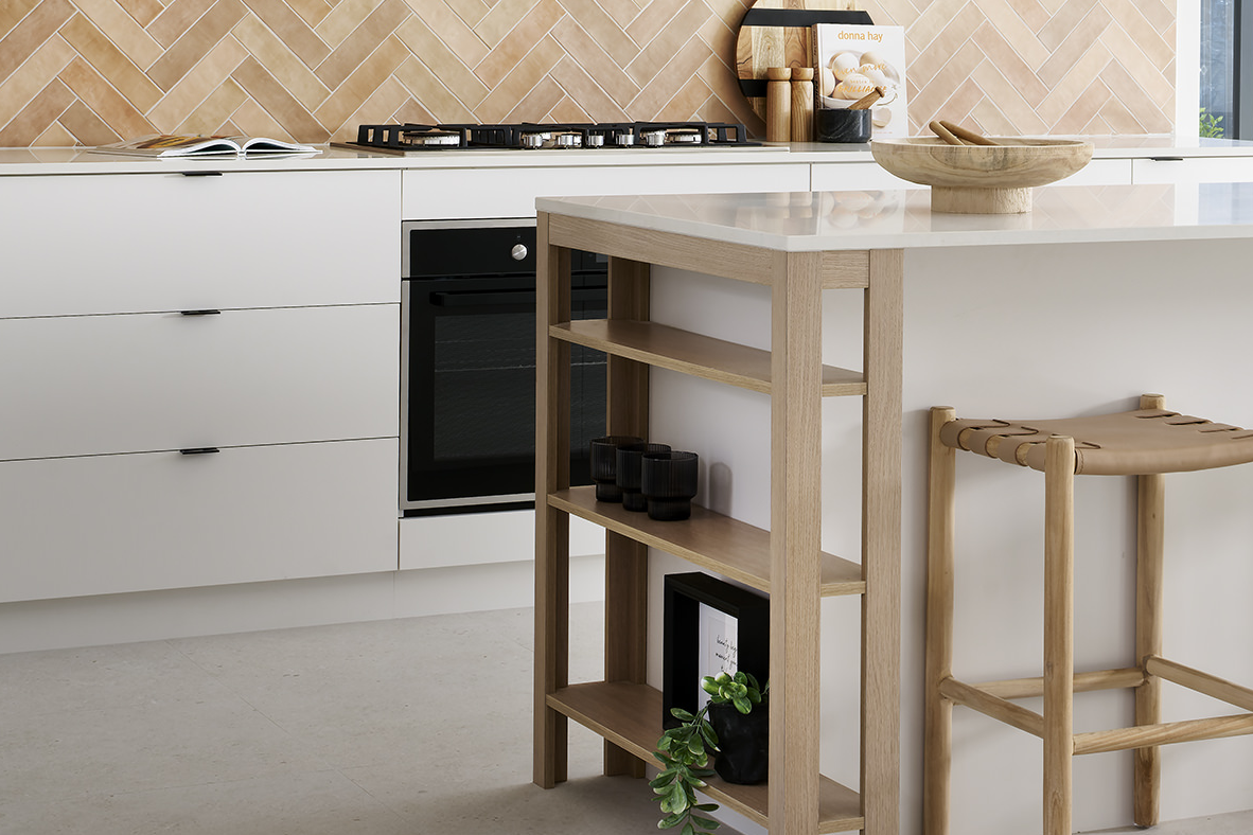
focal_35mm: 88
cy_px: 34
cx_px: 985
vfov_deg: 15.3
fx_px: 3063
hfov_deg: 22.8
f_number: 11
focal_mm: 42
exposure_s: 1/20
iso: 200
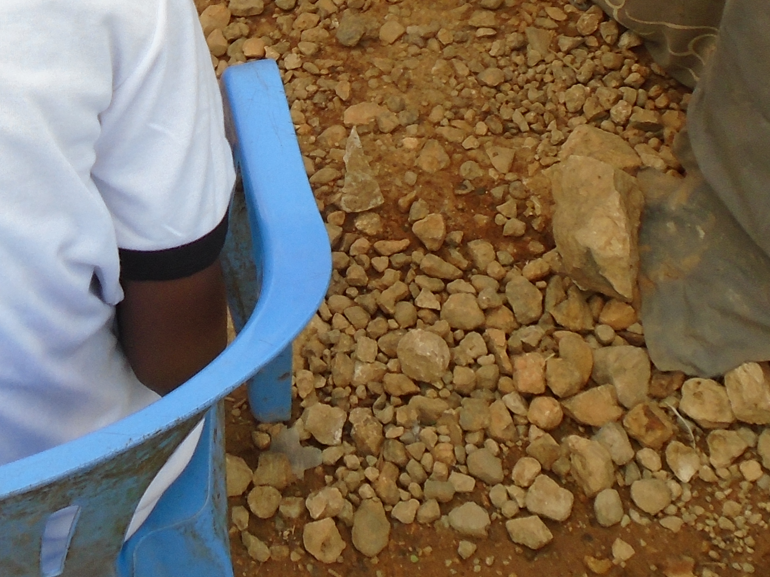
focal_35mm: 70
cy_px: -130
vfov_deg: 19.7
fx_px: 1557
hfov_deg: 27.3
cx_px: 172
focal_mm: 4.6
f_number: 3.2
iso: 100
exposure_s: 1/320
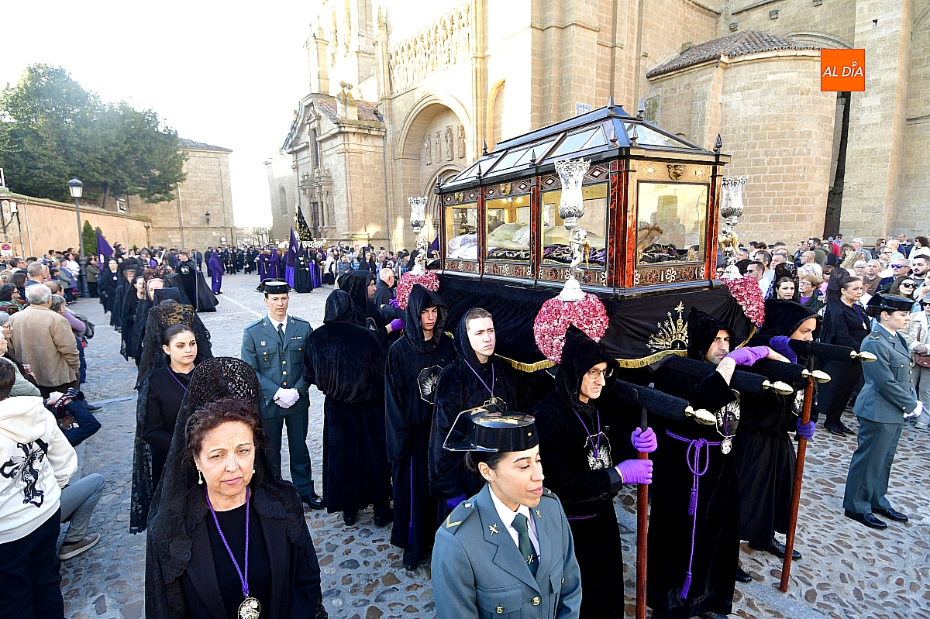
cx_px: 465
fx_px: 465
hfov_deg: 90.0
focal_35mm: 18
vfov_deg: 67.3
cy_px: 310
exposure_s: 1/125
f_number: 5.6
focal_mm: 12
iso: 500
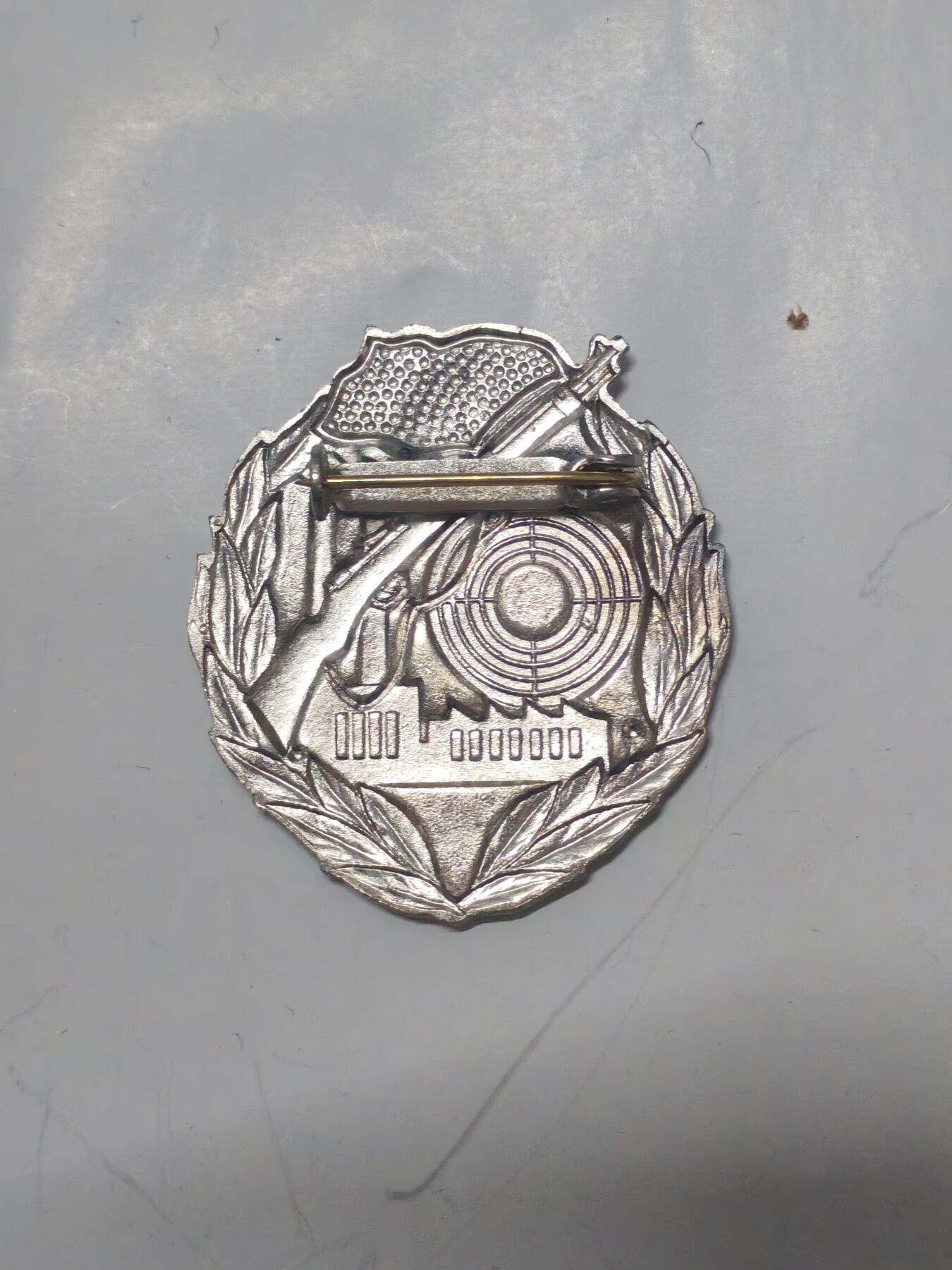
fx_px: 2493
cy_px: 635
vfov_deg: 28.6
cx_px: 476
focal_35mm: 68
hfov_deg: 21.6
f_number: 1.95
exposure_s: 1/50
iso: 640
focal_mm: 5.52
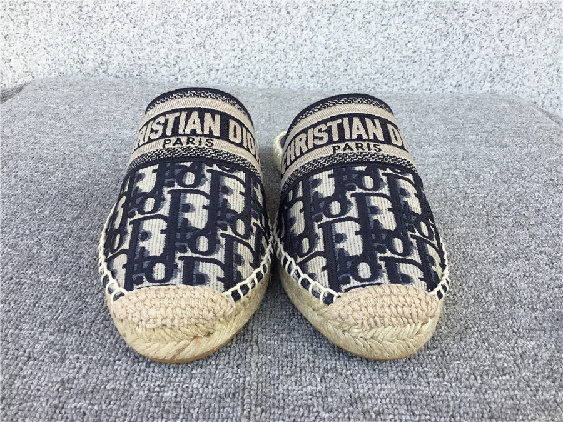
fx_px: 504
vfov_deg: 45.4
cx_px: 282
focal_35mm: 31
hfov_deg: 58.4
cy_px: 211
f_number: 2.4
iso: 32
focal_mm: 3.3
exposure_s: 1/100
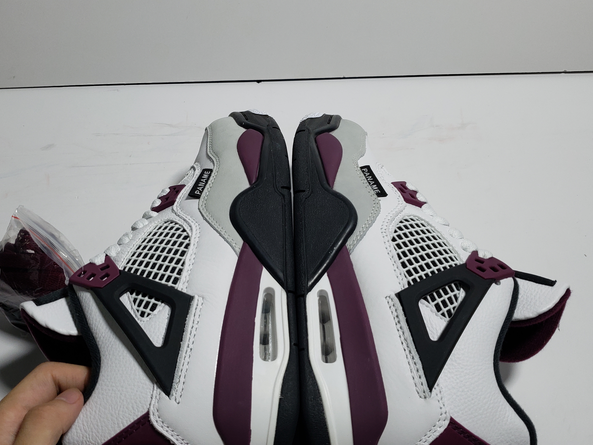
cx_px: 273
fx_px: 617
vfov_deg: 39.5
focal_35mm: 36
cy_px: 260
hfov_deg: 51.3
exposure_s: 1/629
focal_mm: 4.3
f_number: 1.5
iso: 50
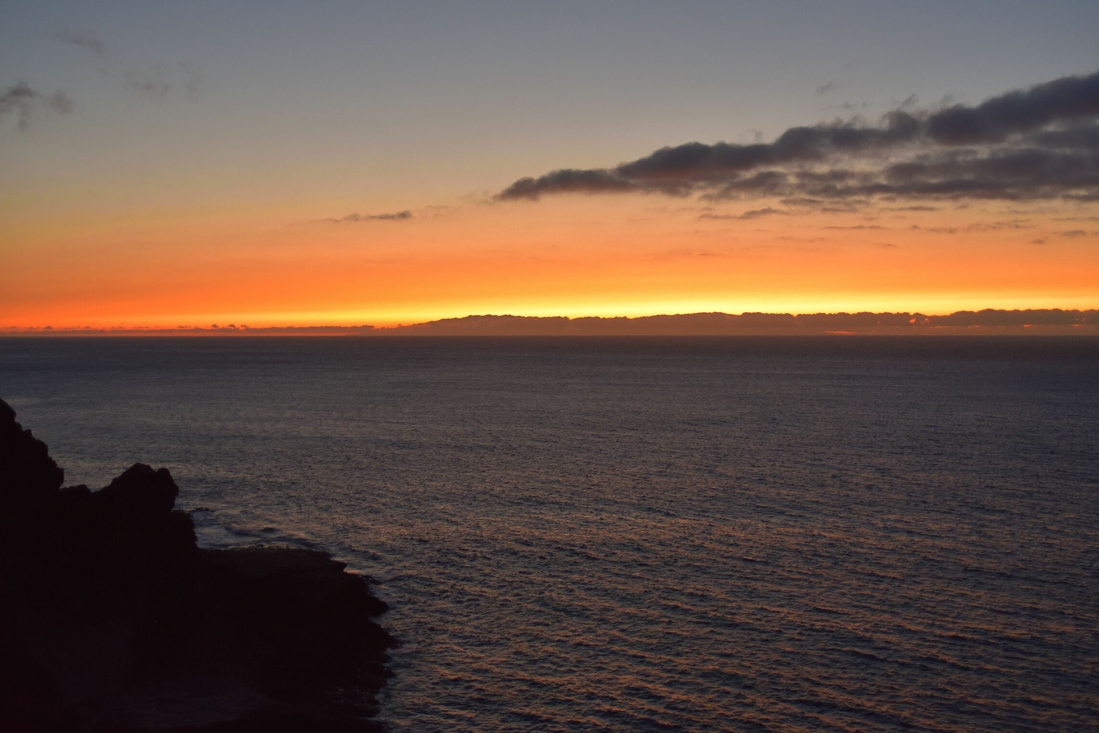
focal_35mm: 40
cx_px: 551
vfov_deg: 33.4
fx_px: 1222
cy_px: 367
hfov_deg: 48.4
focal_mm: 38
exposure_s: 1/25
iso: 1600
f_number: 3.8
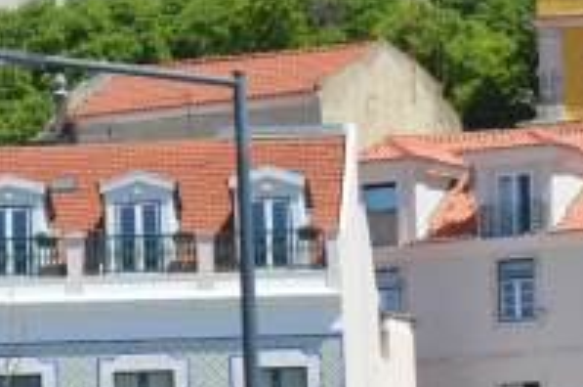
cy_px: 12
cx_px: -240
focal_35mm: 512
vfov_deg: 2.7
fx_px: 8278
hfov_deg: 4.0
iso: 100
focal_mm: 85
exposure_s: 1/250
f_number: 8
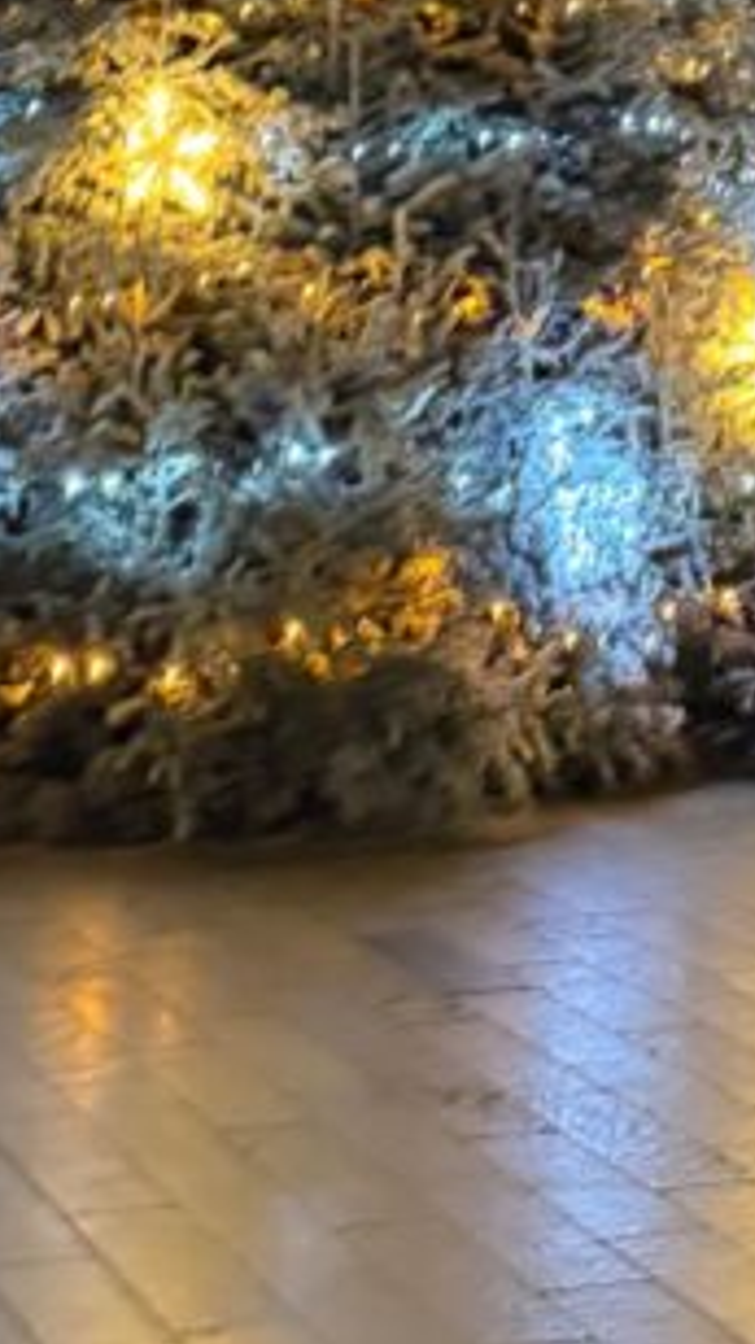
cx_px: 231
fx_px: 3100
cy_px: -432
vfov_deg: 21.9
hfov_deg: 13.9
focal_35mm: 87
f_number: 1.78
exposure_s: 1/33
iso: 640
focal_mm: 6.76
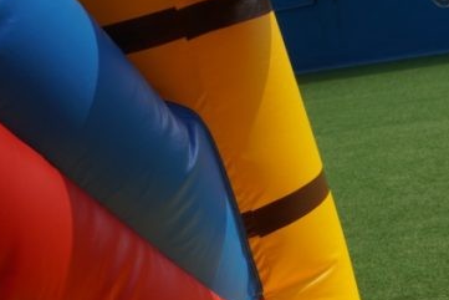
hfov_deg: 26.4
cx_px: 537
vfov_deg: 18.6
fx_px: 848
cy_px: 394
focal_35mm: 68
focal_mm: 16
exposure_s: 1/500
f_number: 7.1
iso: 100
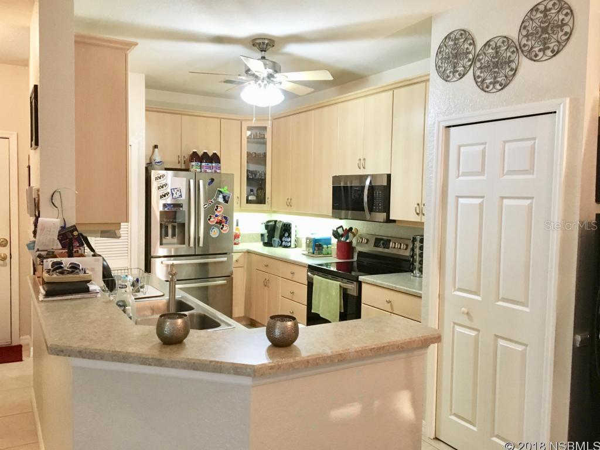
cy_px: 225
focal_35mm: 29
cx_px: 300
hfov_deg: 61.7
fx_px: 503
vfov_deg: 48.2
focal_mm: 4.15
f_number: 2.2
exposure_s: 1/24
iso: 200
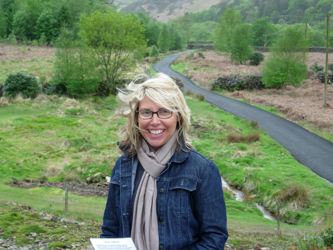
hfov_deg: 28.2
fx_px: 664
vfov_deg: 21.3
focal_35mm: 69
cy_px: 124
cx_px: 158
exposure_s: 1/76.1
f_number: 3.5
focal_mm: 12.7
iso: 79
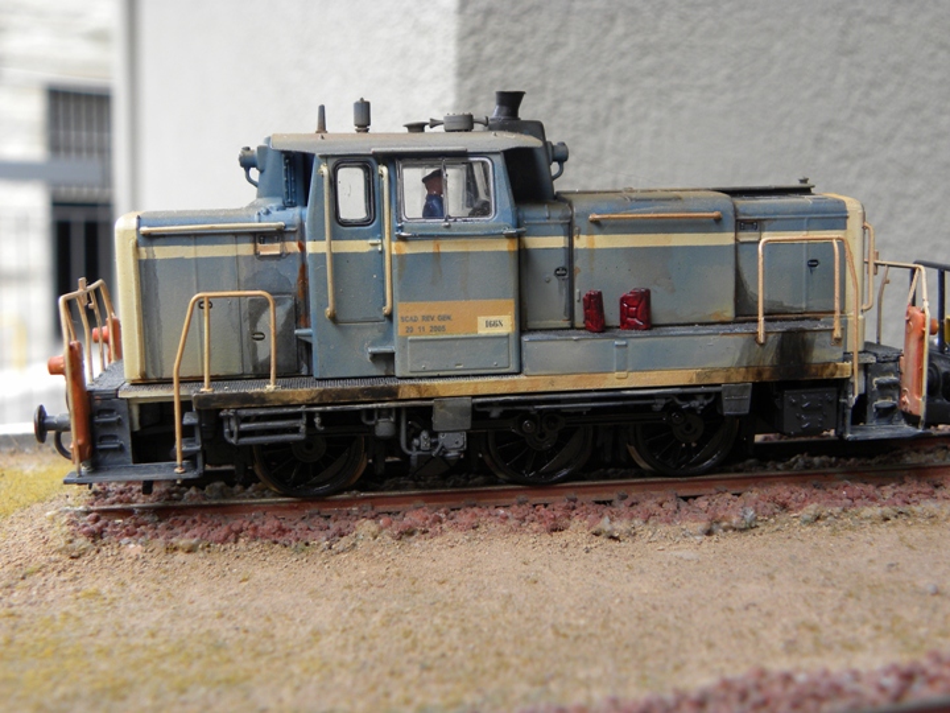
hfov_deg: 45.8
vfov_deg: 35.1
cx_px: 475
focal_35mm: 41
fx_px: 1125
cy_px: 356
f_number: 3.2
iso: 77
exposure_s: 1/60
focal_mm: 7.3
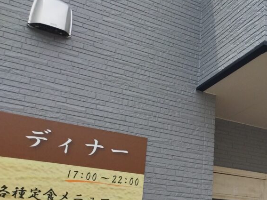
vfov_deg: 23.9
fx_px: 470
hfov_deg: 28.6
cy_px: 130
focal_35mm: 61
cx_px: 299
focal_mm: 4.7
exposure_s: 1/3399
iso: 51
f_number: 1.79
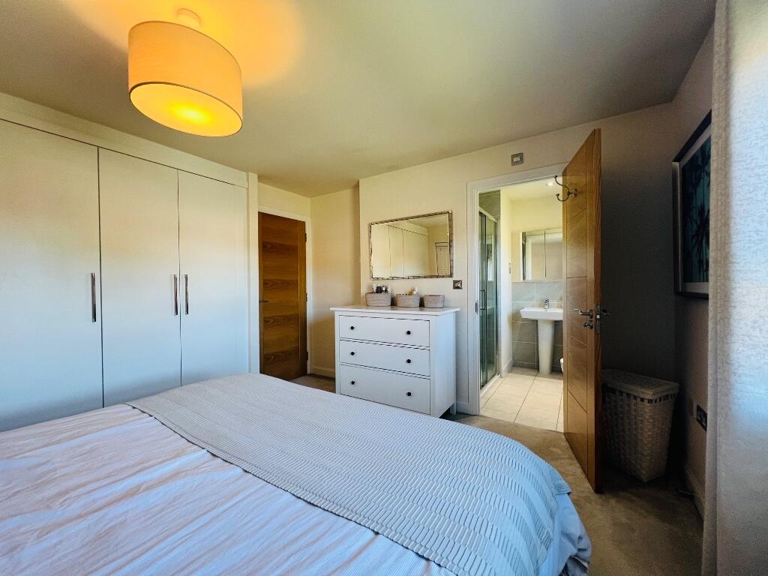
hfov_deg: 106.2
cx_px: 384
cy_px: 288
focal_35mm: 13
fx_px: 288
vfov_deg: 89.9
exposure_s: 1/100
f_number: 1.8
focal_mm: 1.57
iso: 200
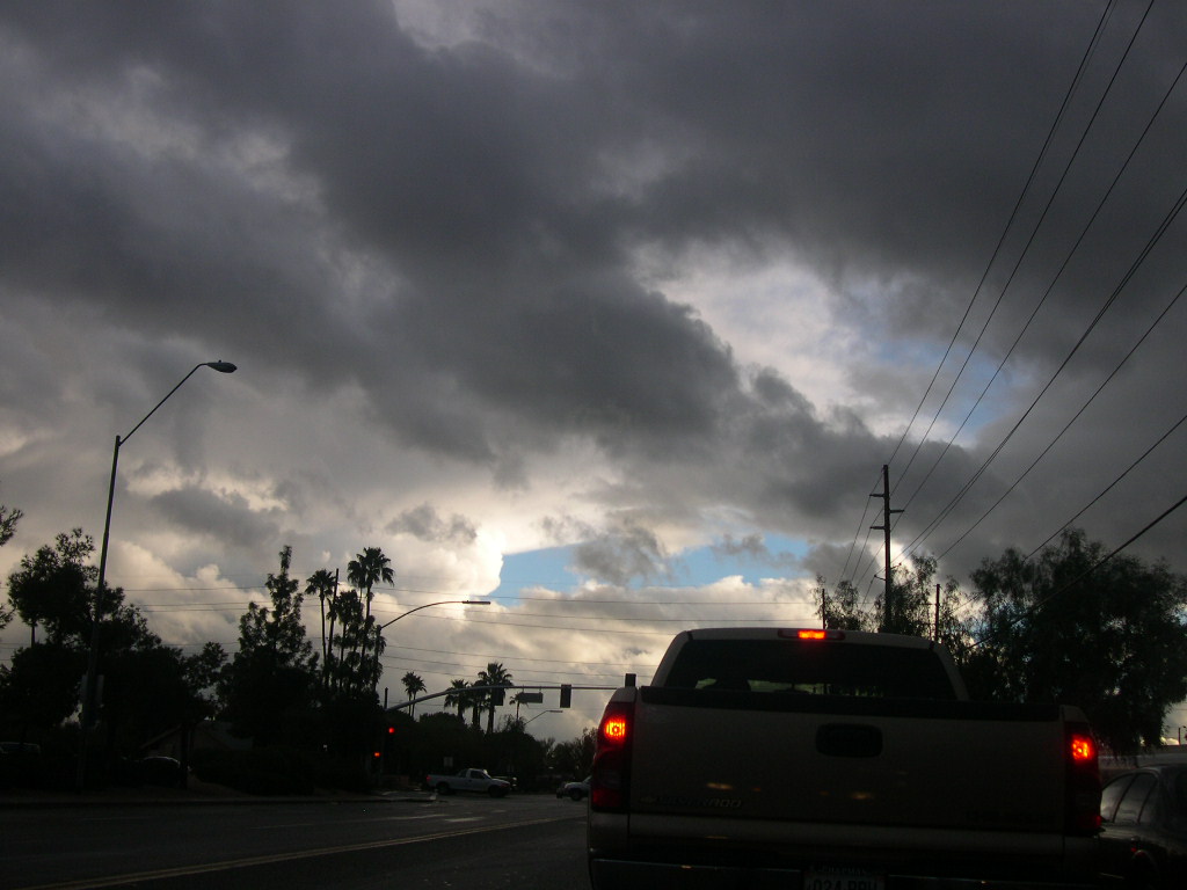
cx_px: 594
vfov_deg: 37.7
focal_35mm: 38
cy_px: 445
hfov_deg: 49.0
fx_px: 1303
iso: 100
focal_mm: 8
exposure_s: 1/125
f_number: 7.6
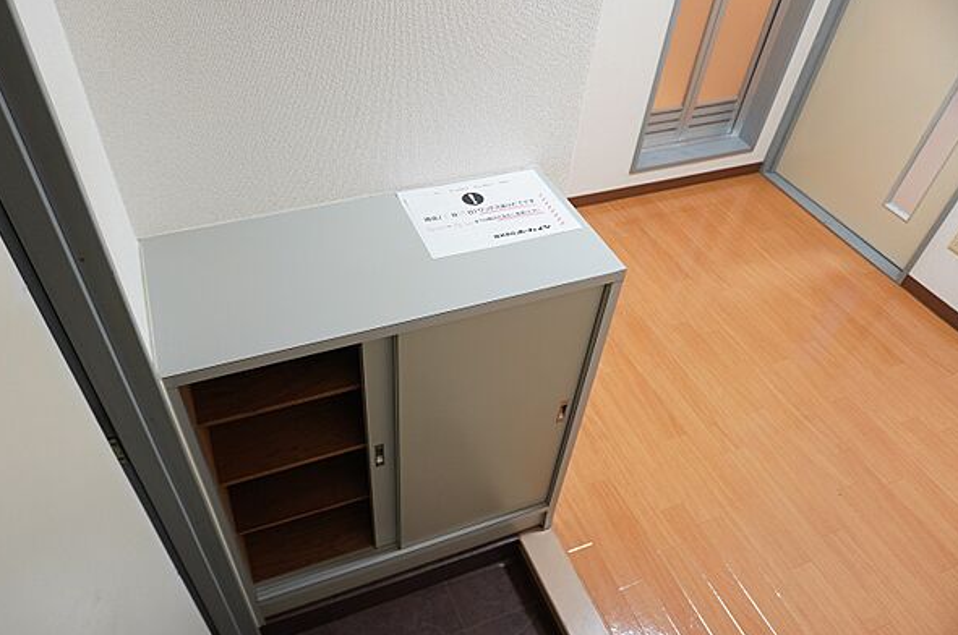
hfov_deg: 69.4
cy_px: 335
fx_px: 691
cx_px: 447
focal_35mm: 26
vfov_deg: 49.4
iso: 640
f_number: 3.5
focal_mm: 16
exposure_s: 1/30
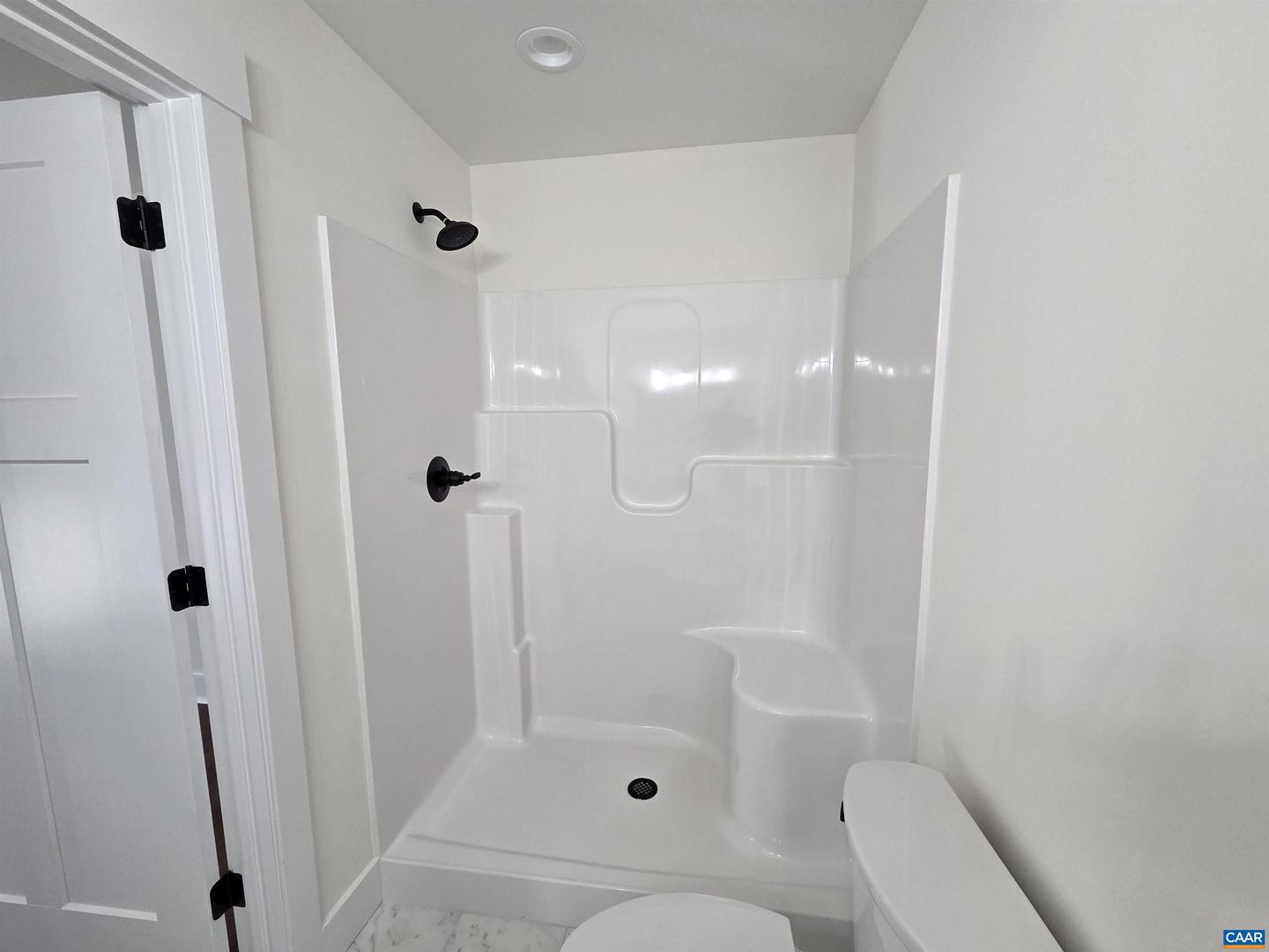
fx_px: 477
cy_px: 476
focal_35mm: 13
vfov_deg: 89.9
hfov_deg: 106.2
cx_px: 634
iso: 200
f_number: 2.2
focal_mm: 2.2
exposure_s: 1/120
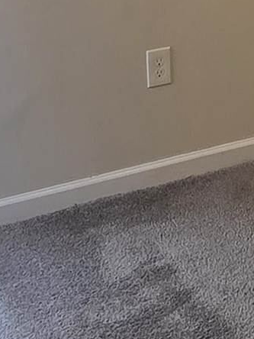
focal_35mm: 90
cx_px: 420
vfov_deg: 19.5
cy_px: -138
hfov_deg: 14.8
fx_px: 881
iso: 160
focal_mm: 2.2
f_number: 2.2
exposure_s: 1/60
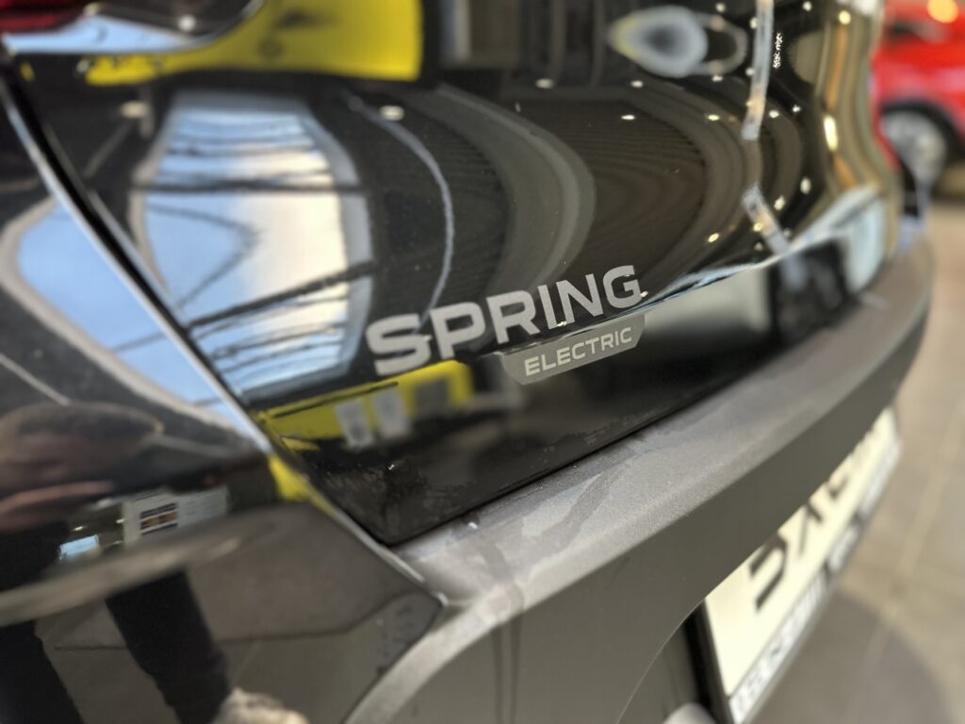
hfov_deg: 71.6
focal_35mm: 24
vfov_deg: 56.8
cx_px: 482
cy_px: 362
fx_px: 669
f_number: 1.78
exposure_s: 1/50
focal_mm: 6.86
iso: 400
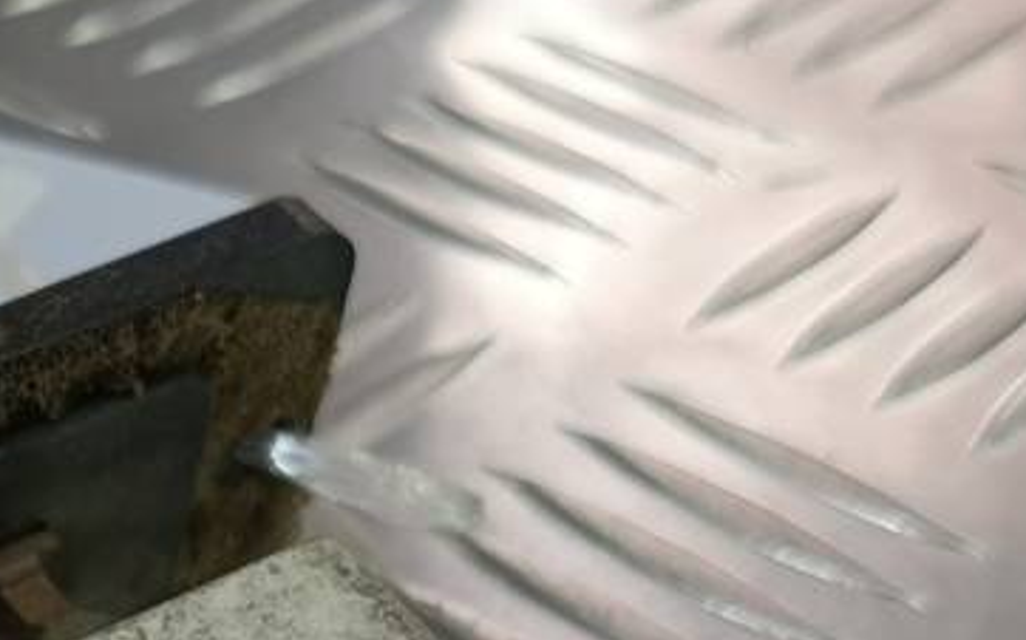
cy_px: 872
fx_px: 2264
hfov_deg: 23.8
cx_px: -116
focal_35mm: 81
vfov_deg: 15.2
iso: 125
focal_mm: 4.11
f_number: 1.6
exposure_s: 1/100
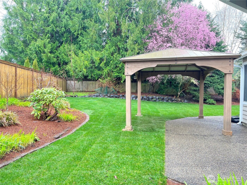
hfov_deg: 67.3
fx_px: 186
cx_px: 124
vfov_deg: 53.1
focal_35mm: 26
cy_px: 92
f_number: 1.5
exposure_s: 1/102
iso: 125
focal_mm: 5.7
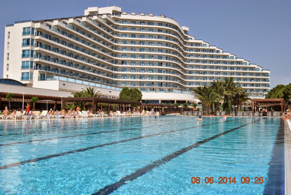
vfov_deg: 37.0
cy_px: 98
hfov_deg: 53.1
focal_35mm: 36
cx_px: 146
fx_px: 291
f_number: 9
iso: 100
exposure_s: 1/320
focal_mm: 24
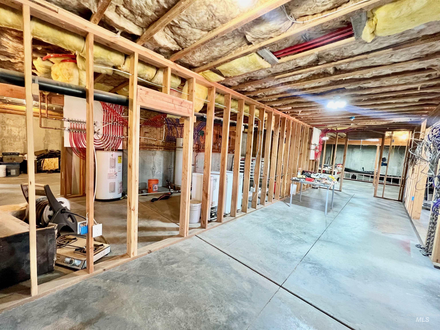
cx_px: 220
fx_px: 165
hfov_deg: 106.2
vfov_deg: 89.9
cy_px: 165
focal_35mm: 13
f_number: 1.8
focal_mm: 1.57
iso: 500
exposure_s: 1/60
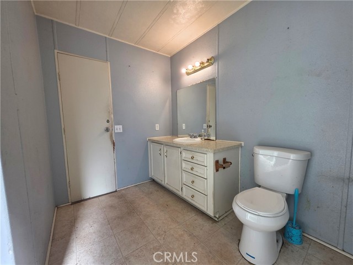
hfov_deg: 106.2
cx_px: 176
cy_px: 132
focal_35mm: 13
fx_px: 133
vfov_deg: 89.9
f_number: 1.9
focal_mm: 2.2
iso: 64
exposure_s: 1/120
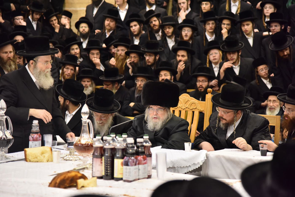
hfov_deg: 19.5
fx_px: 861
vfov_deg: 13.0
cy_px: 98
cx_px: 148
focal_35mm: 105
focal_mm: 105
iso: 1600
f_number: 4
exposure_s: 1/100
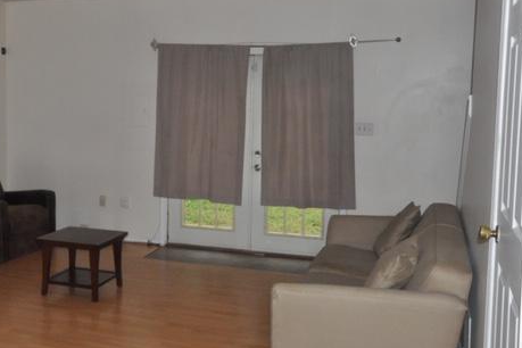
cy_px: 139
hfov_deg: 42.0
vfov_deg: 29.2
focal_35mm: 46
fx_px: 667
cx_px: 164
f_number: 22
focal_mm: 22
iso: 2000
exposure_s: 1/60
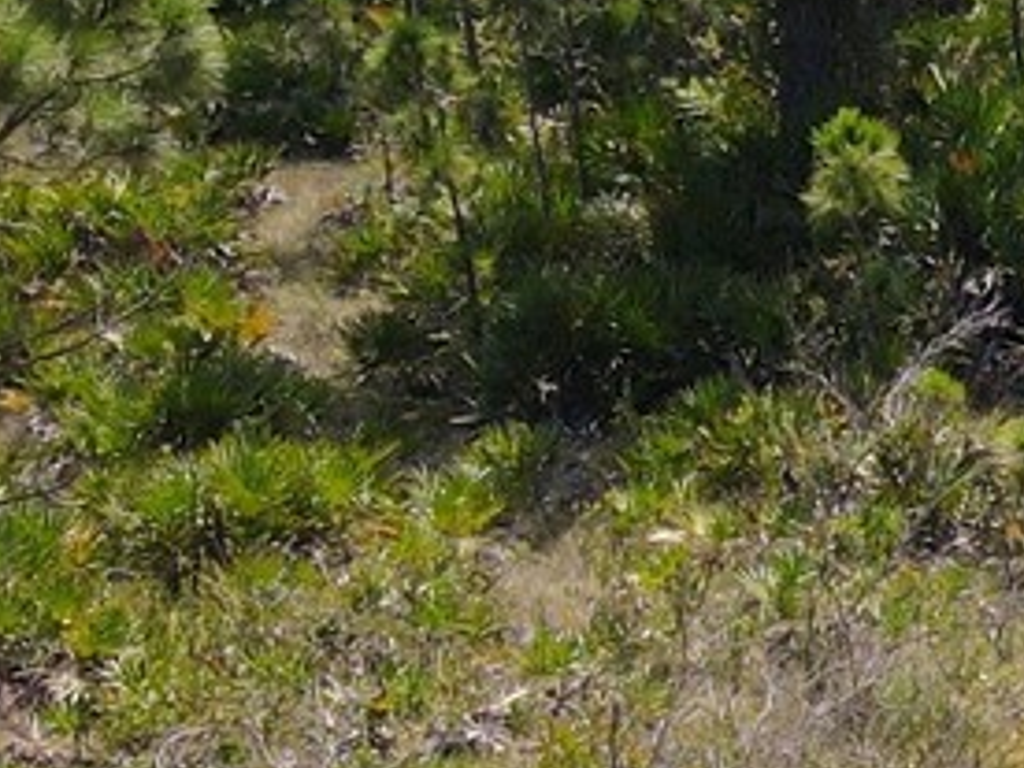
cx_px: 2182
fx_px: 4112
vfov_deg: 10.7
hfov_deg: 12.2
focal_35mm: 139
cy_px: 449
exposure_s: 1/350
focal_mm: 4.5
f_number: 2.8
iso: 110
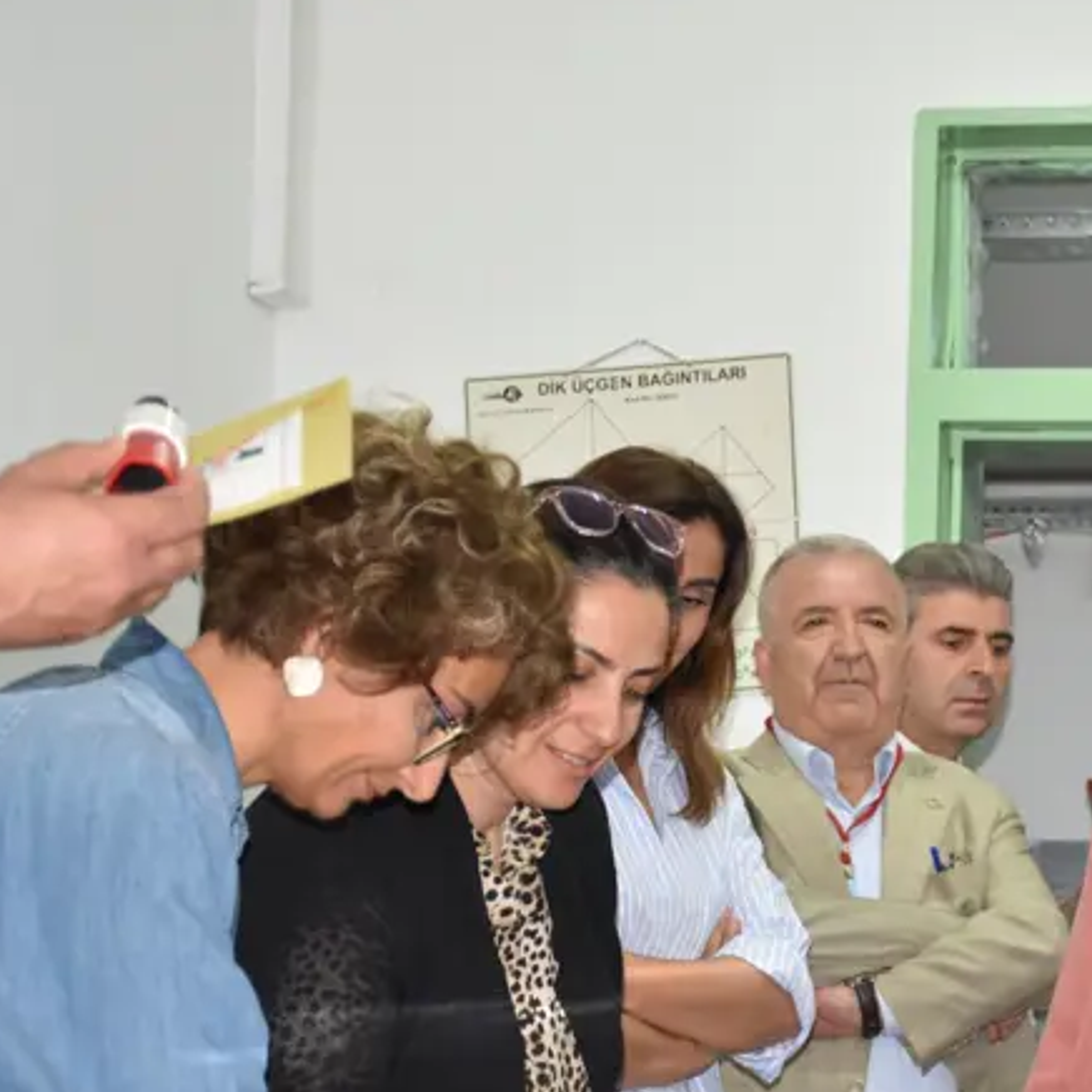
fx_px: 3855
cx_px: 1034
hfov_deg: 15.9
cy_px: 719
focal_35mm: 108
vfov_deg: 16.1
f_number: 5
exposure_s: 1/100
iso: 1000
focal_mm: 42
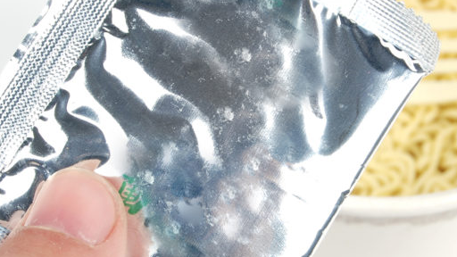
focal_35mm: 173
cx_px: 292
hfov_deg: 12.4
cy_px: 124
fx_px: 2097
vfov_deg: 7.0
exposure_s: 1/125
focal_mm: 55
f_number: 11
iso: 100
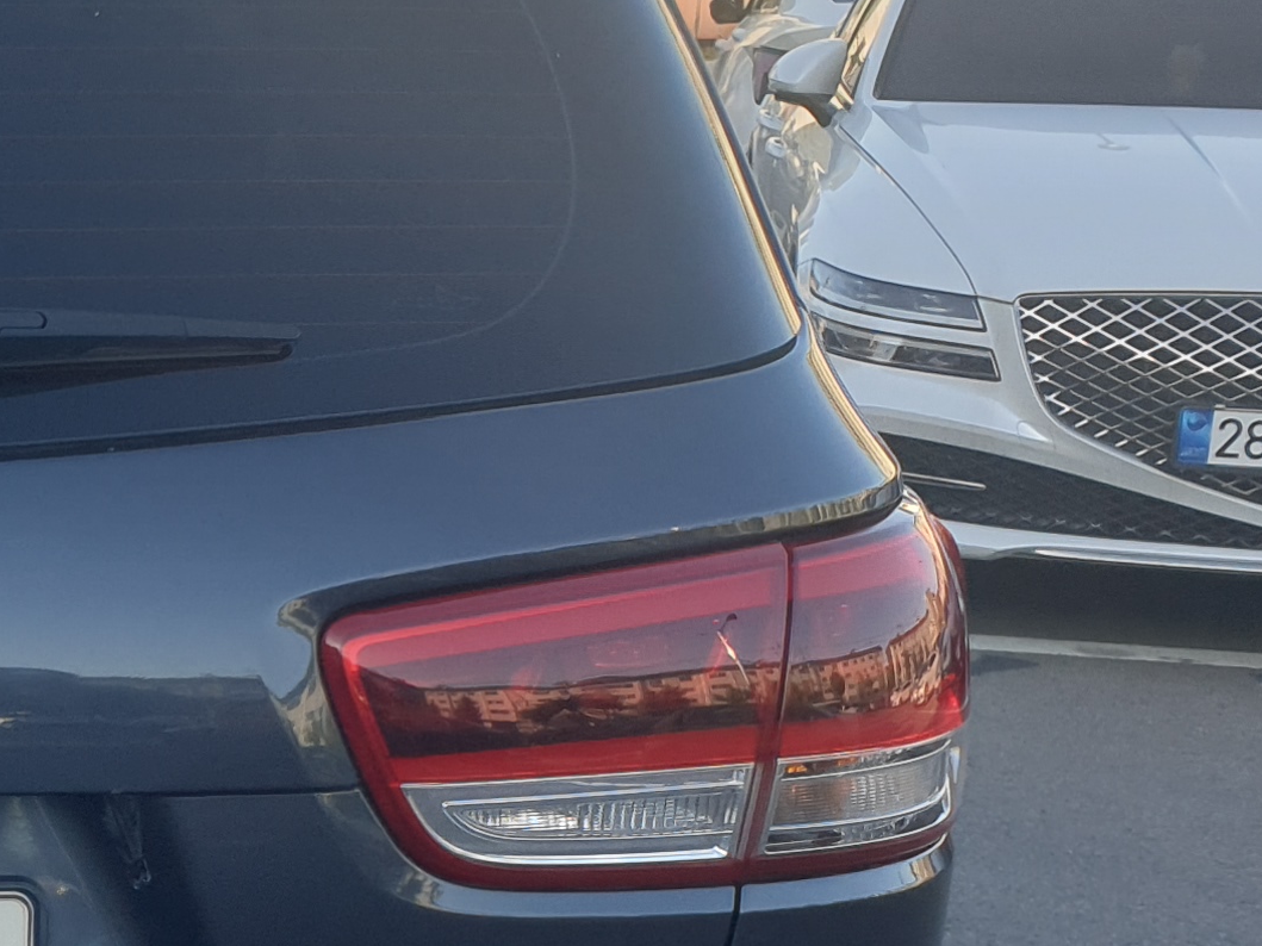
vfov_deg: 14.8
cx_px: -527
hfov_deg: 18.1
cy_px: 846
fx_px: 3609
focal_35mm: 99
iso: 50
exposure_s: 1/352
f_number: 2.4
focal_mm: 4.3
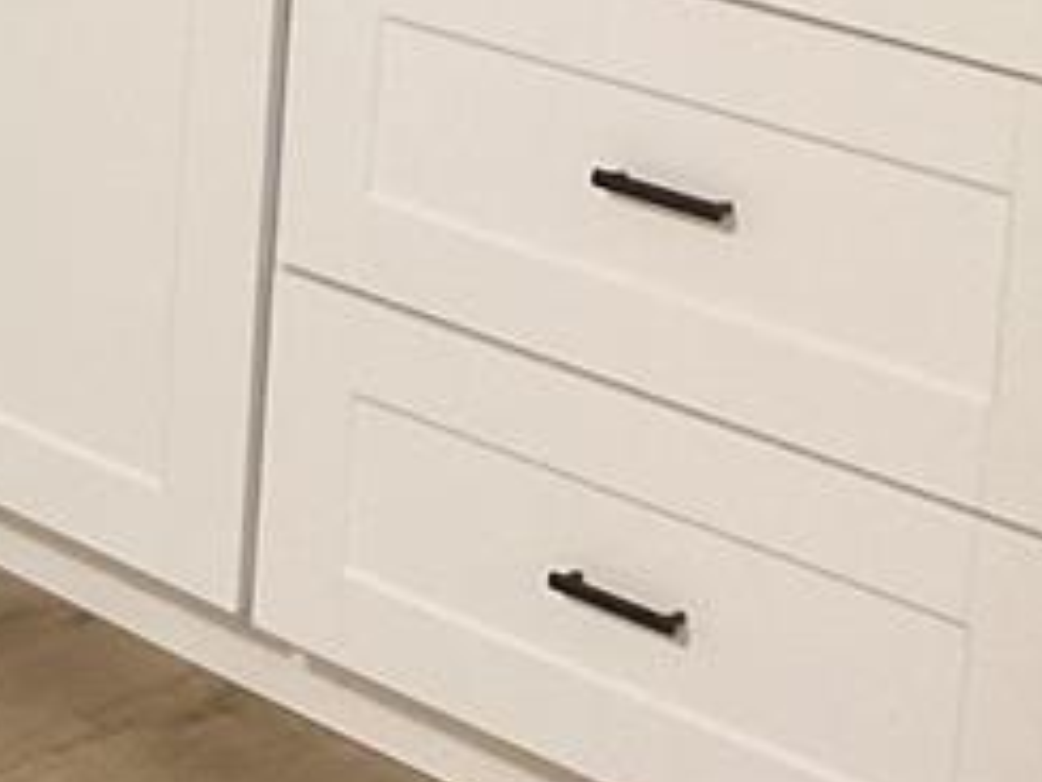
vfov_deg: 11.6
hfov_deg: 14.0
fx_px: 3644
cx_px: -982
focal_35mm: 121
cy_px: -489
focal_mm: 3
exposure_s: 1/40
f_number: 1.8
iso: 250
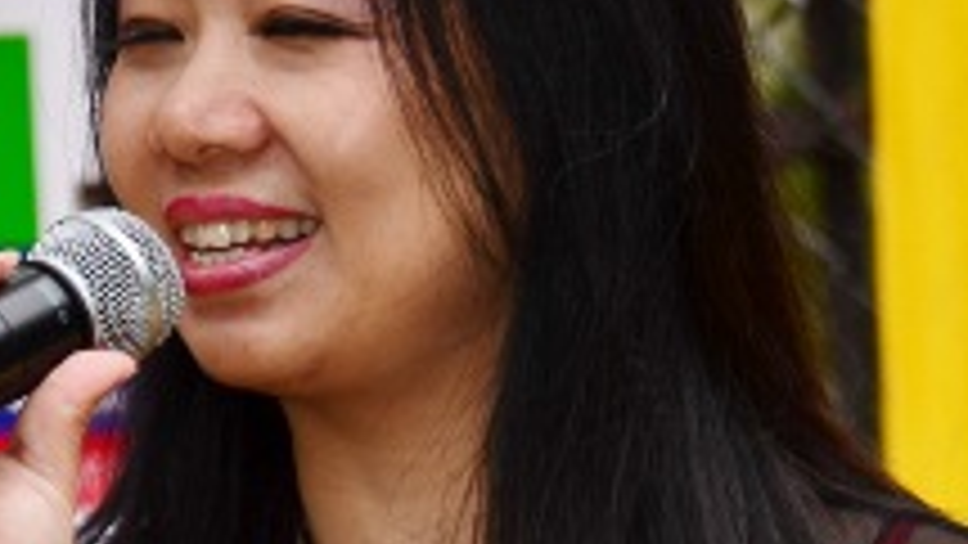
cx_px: 419
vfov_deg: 2.1
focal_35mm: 574
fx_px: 14730
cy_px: 443
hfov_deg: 3.8
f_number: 5.6
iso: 100
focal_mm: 105
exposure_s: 1/200
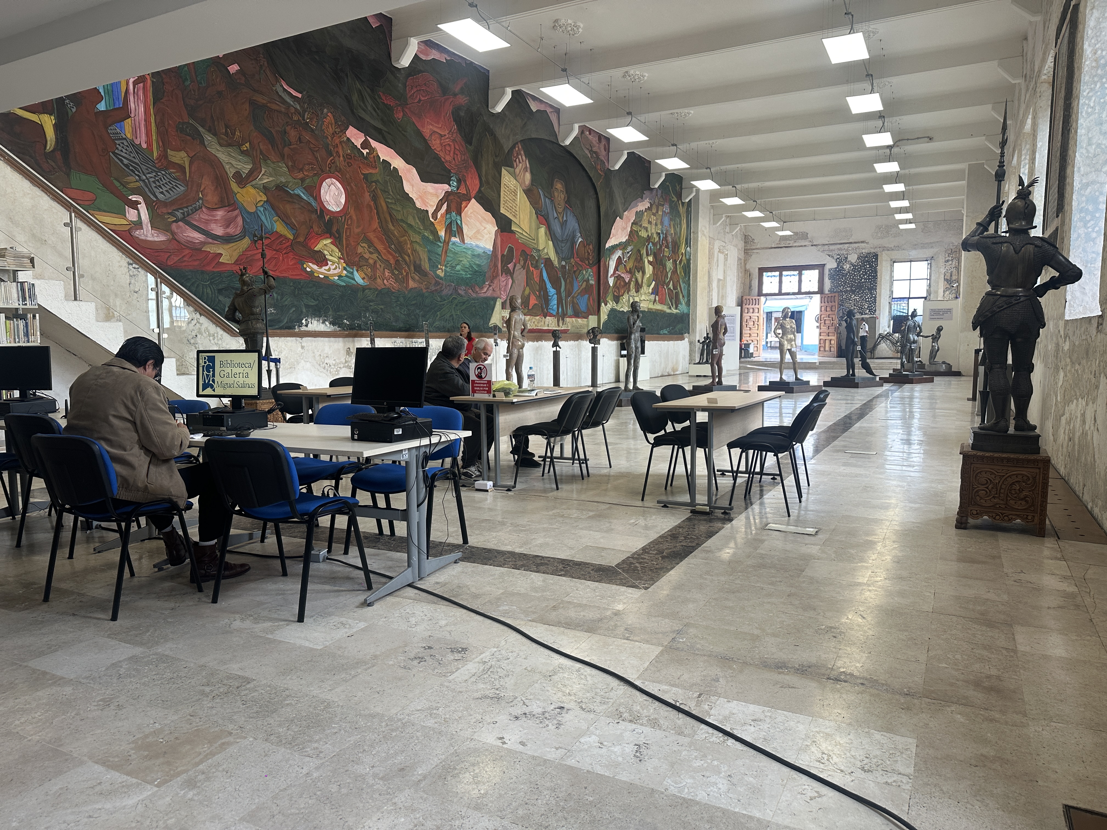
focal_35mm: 24
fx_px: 768
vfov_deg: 56.8
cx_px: 554
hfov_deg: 71.6
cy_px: 415
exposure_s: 1/120
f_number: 1.78
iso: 125
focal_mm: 6.86
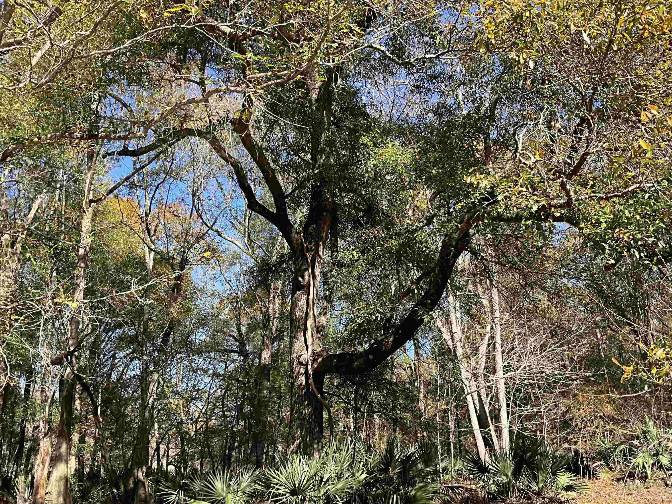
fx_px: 641
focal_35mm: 33
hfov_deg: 55.3
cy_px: 264
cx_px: 367
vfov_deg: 42.9
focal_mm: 3
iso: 25
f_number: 1.8
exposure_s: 1/486
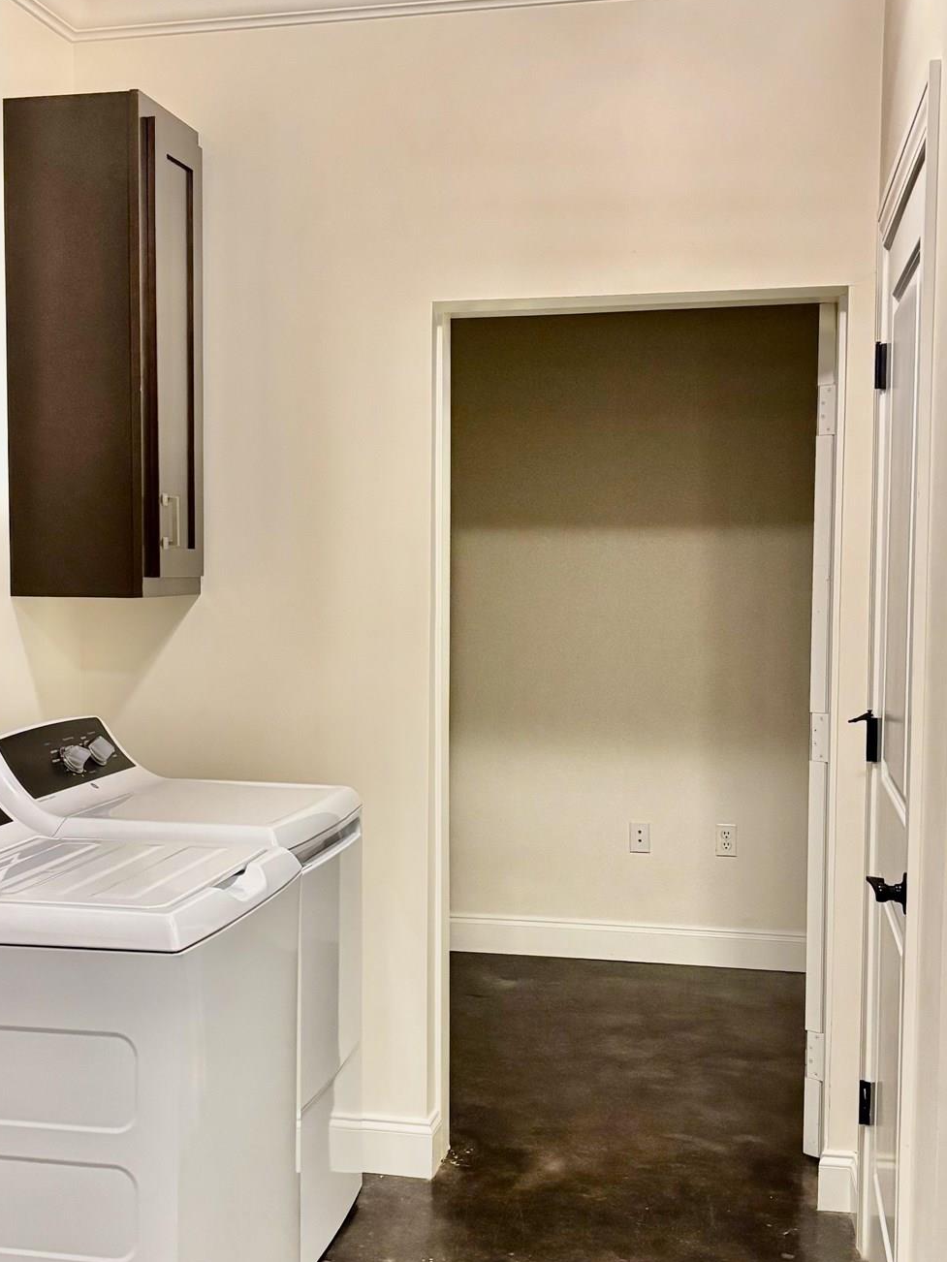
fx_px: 1677
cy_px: 684
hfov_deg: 31.5
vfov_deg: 41.2
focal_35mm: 46
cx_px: 390
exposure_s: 1/60
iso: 320
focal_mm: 5.96
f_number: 1.6
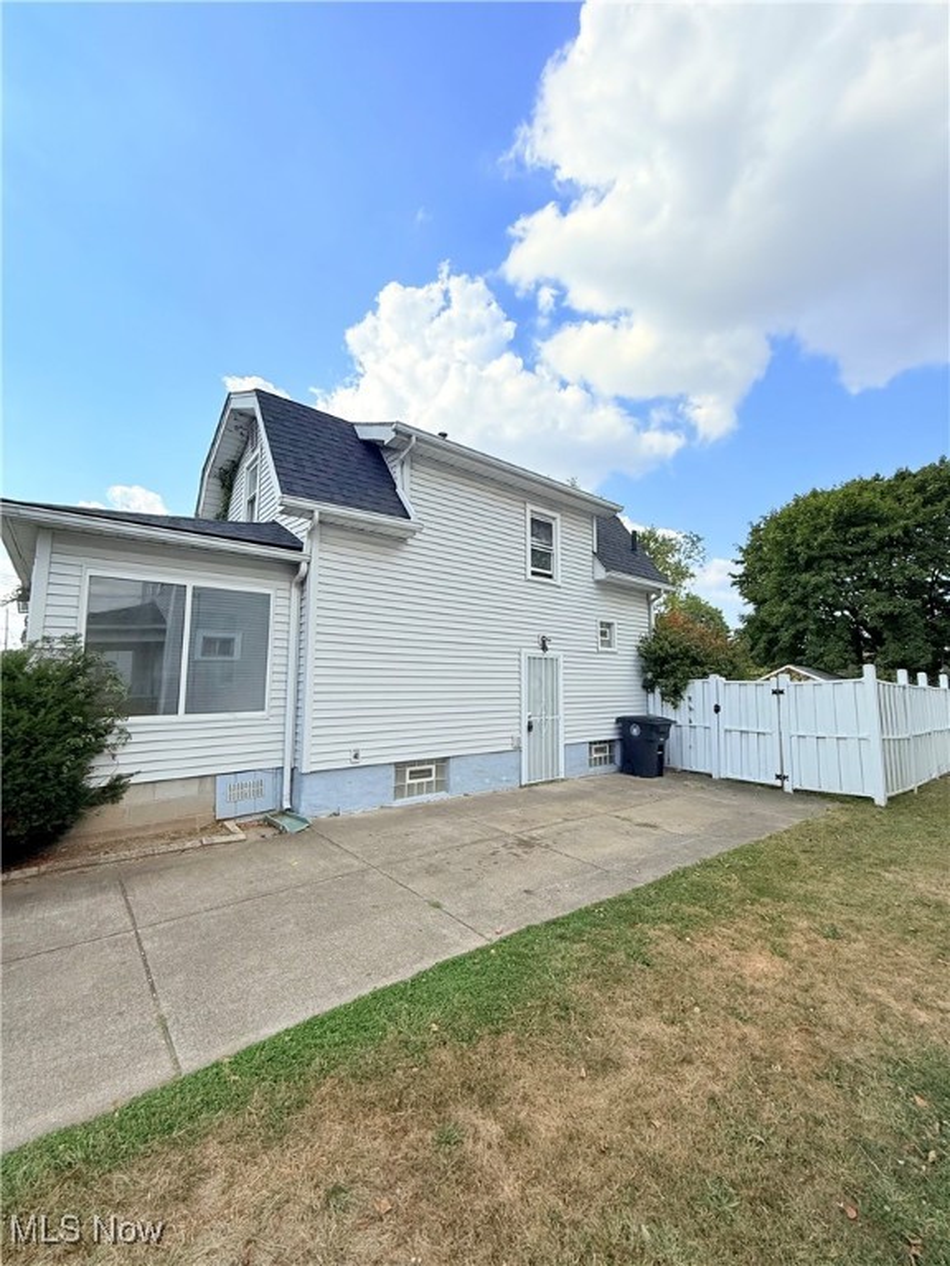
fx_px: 512
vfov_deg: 102.1
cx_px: 475
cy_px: 633
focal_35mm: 14
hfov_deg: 85.7
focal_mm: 2.22
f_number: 2.2
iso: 64
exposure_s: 1/2410
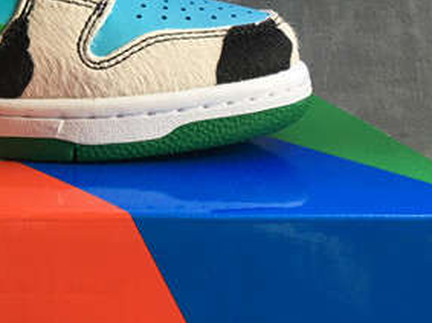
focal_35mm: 82
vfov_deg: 17.4
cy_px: -20
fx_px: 1023
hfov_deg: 22.3
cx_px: -64
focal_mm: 4.15
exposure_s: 1/33
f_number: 2.2
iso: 25
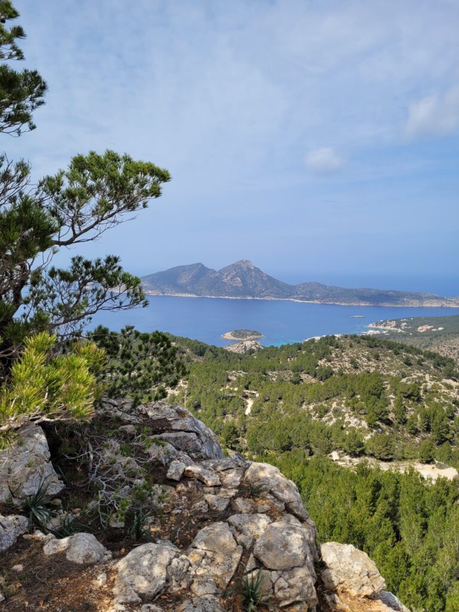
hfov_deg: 53.1
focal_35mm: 26
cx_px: 230
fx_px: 460
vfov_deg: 67.3
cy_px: 306
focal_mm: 5.4
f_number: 1.8
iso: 40
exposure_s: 1/3059
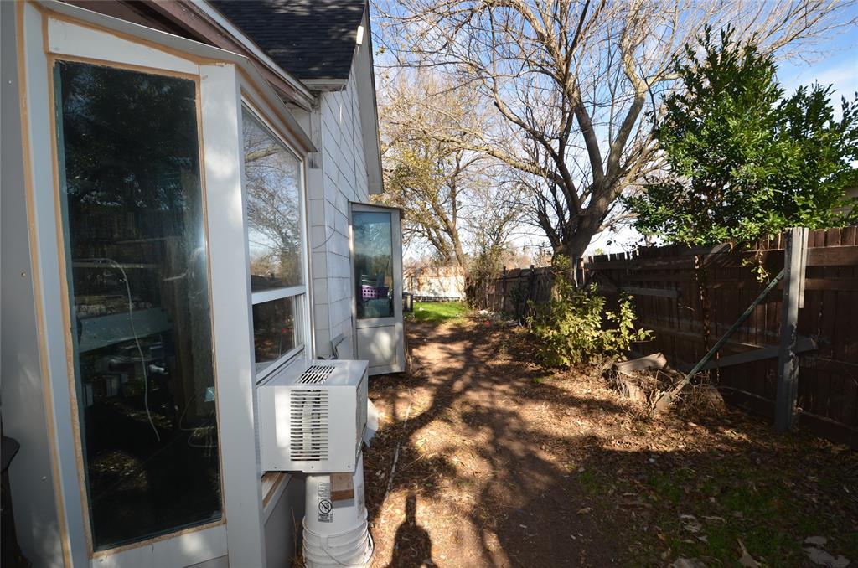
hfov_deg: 95.1
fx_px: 392
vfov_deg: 71.8
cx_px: 429
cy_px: 284
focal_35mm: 16
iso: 100
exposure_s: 1/125
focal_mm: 11
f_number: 5.6
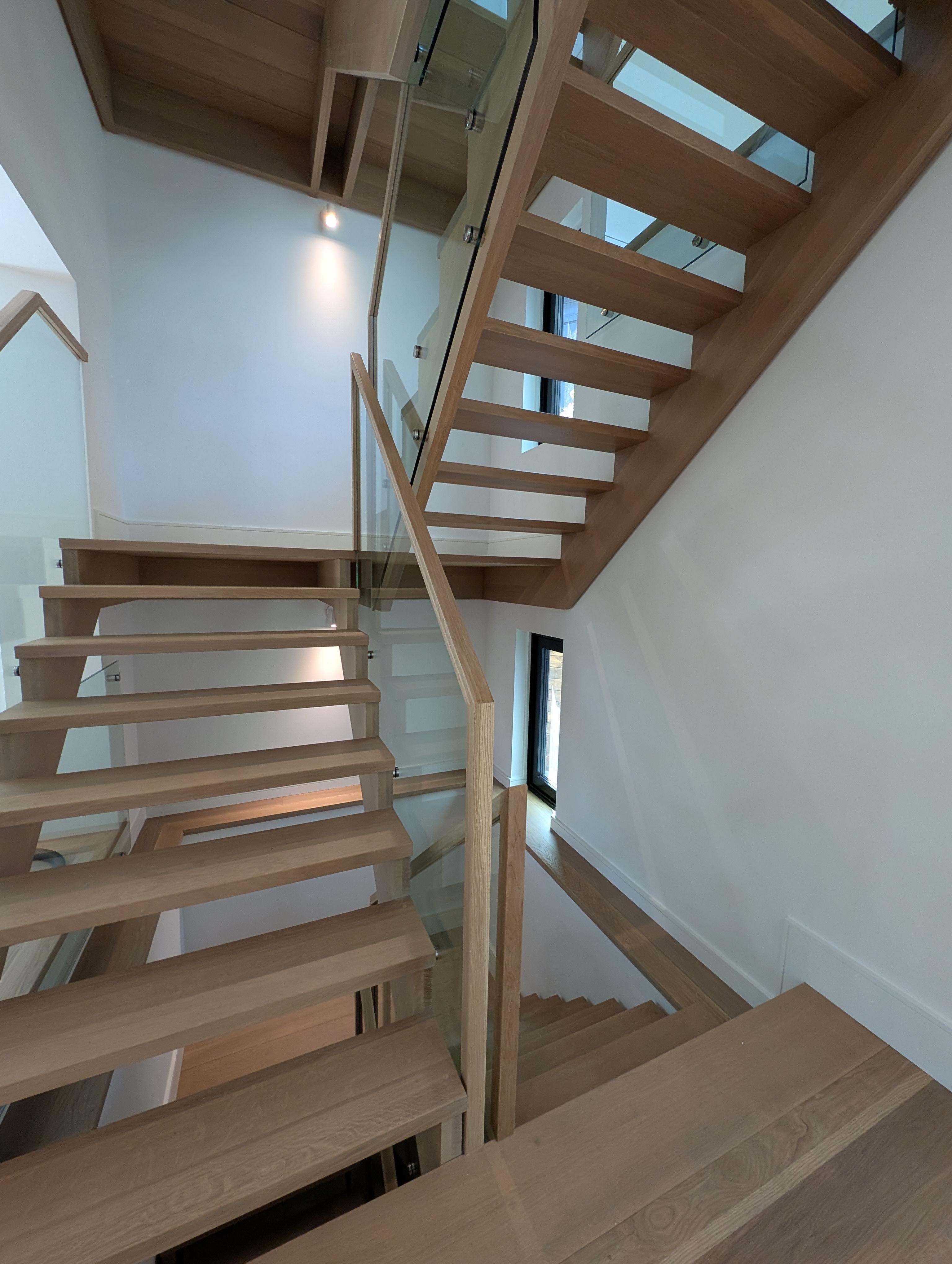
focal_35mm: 12
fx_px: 439
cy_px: 632
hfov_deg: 94.6
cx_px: 476
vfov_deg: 110.5
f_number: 1.95
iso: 281
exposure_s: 1/120
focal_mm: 2.23
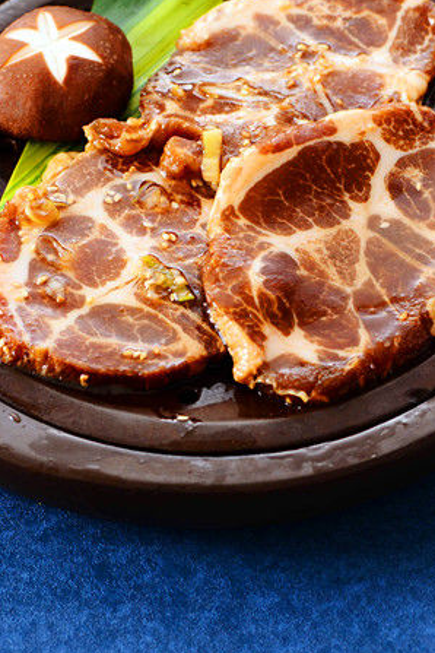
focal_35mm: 188
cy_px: 203
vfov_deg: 10.9
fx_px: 3407
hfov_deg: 7.3
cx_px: 282
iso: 100
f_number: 7.1
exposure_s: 1/125
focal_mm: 105
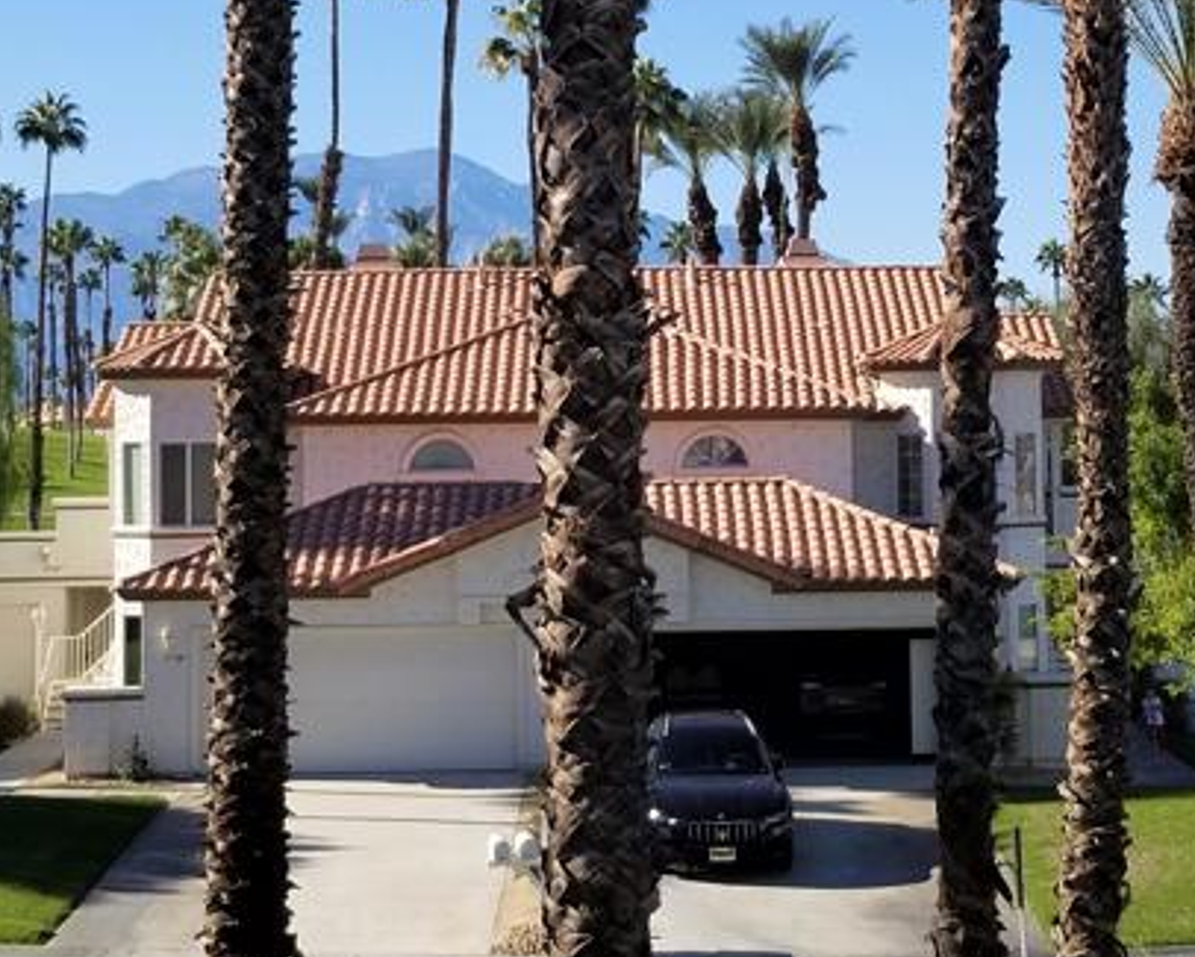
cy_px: 294
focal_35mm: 40
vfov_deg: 36.8
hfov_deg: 45.4
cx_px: 745
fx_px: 1415
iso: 50
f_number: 1.7
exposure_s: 1/2433
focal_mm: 4.25
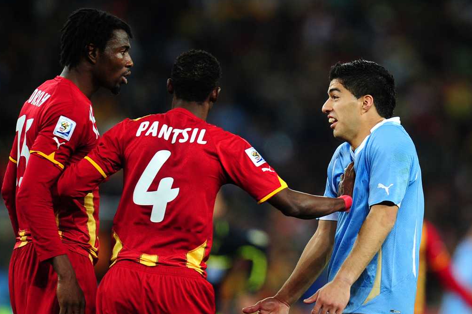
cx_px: 218
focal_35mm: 445
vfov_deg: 3.1
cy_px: 170
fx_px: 5830
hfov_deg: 4.6
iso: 1250
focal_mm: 400
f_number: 2.8
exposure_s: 1/1000
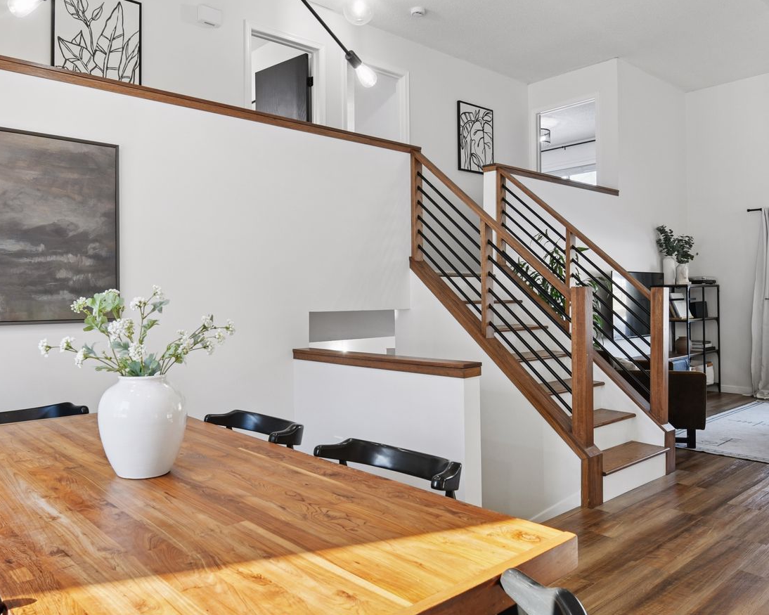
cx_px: 342
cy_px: 301
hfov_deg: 62.0
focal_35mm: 28
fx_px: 637
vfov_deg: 51.5
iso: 800
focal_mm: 17
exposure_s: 1/15
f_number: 9
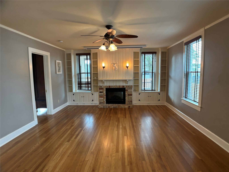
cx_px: 114
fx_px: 172
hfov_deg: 67.3
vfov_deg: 53.0
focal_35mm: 26
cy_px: 86
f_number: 1.6
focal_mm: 5.96
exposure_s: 1/60
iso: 250
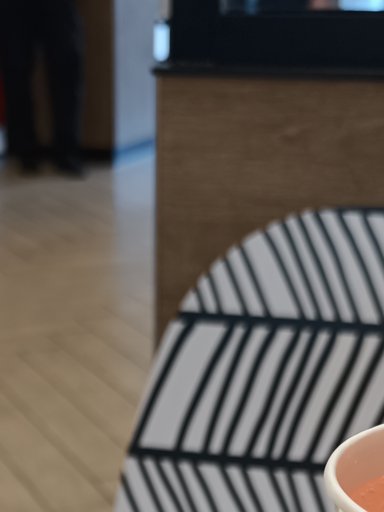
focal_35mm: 73
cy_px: 727
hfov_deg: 20.1
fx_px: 1080
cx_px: 111
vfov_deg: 22.7
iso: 381
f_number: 1.65
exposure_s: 1/100
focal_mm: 6.14
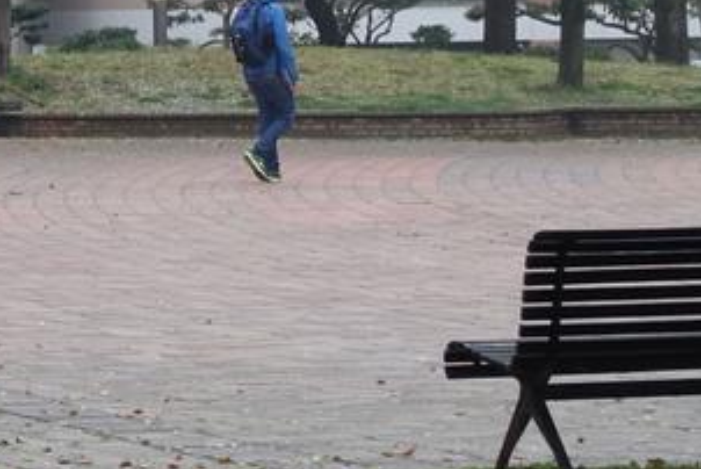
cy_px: -436
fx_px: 4873
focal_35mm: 250
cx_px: -532
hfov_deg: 8.0
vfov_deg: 5.4
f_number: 2.8
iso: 320
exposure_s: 1/80
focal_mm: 22.95
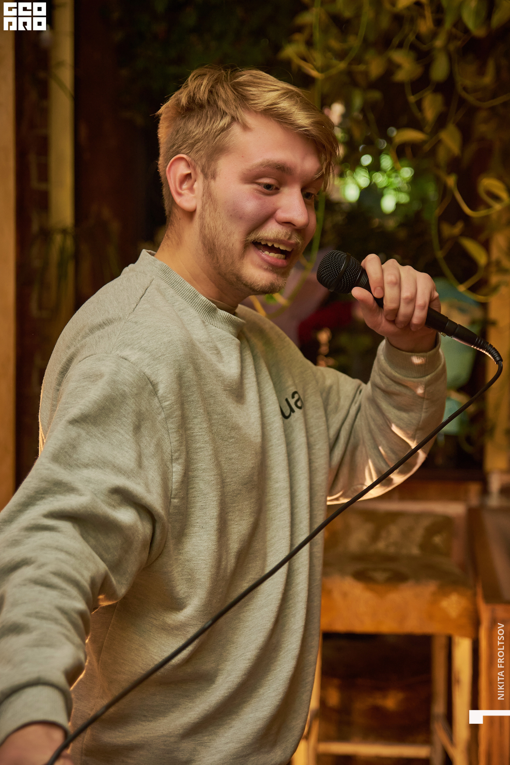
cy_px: 384
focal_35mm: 76
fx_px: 1615
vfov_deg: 26.7
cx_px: 256
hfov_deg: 17.9
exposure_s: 1/125
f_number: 2.8
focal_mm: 50
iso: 800
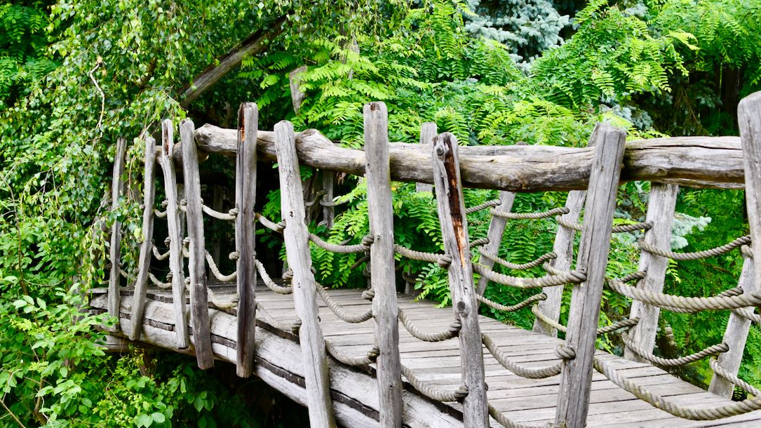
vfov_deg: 23.5
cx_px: 381
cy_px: 194
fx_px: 1029
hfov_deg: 40.6
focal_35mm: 51
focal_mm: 32
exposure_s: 1/250
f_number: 5.6
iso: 400
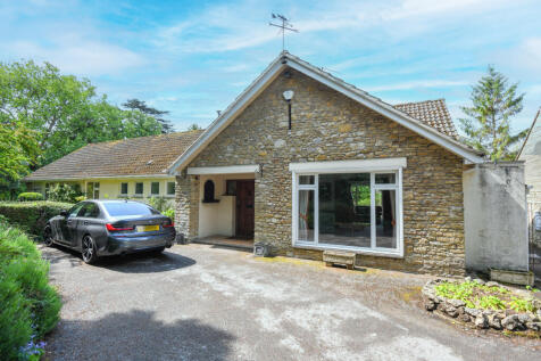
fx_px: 240
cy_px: 180
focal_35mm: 16
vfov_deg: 73.7
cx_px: 270
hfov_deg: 96.8
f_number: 6.3
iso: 640
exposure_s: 1/1250
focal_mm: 16
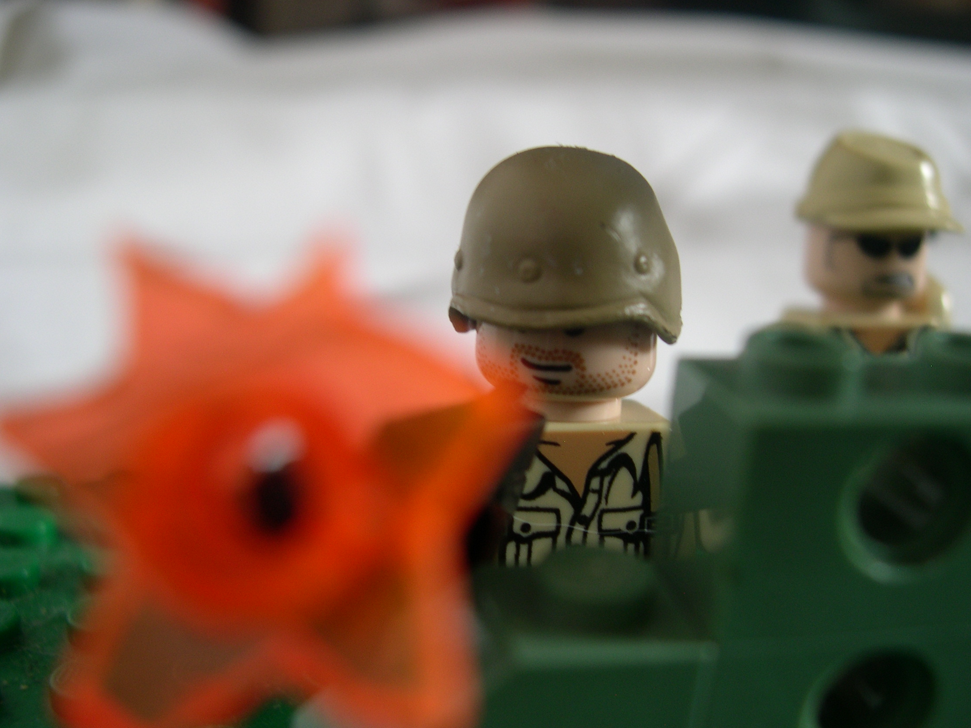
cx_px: 482
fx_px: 1094
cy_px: 371
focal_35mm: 39
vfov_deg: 36.8
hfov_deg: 47.9
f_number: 2.8
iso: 100
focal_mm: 8
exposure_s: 1/8.5
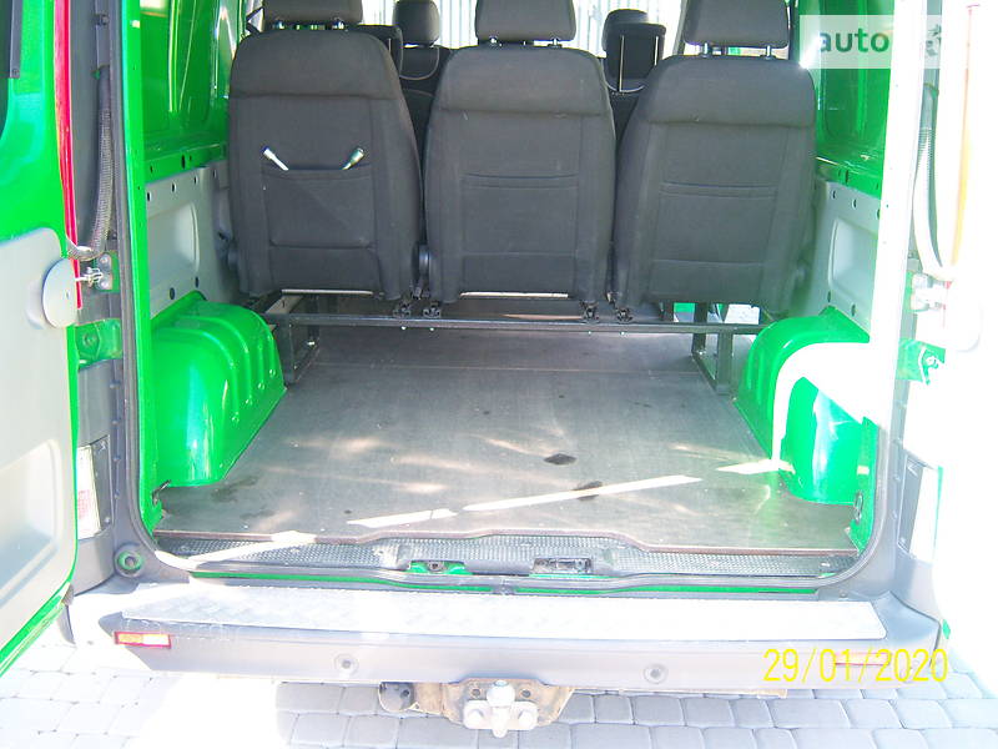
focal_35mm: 36
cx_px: 499
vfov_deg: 39.7
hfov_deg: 51.4
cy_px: 374
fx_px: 1038
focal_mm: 7.5
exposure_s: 1/60
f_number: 2.8
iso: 160
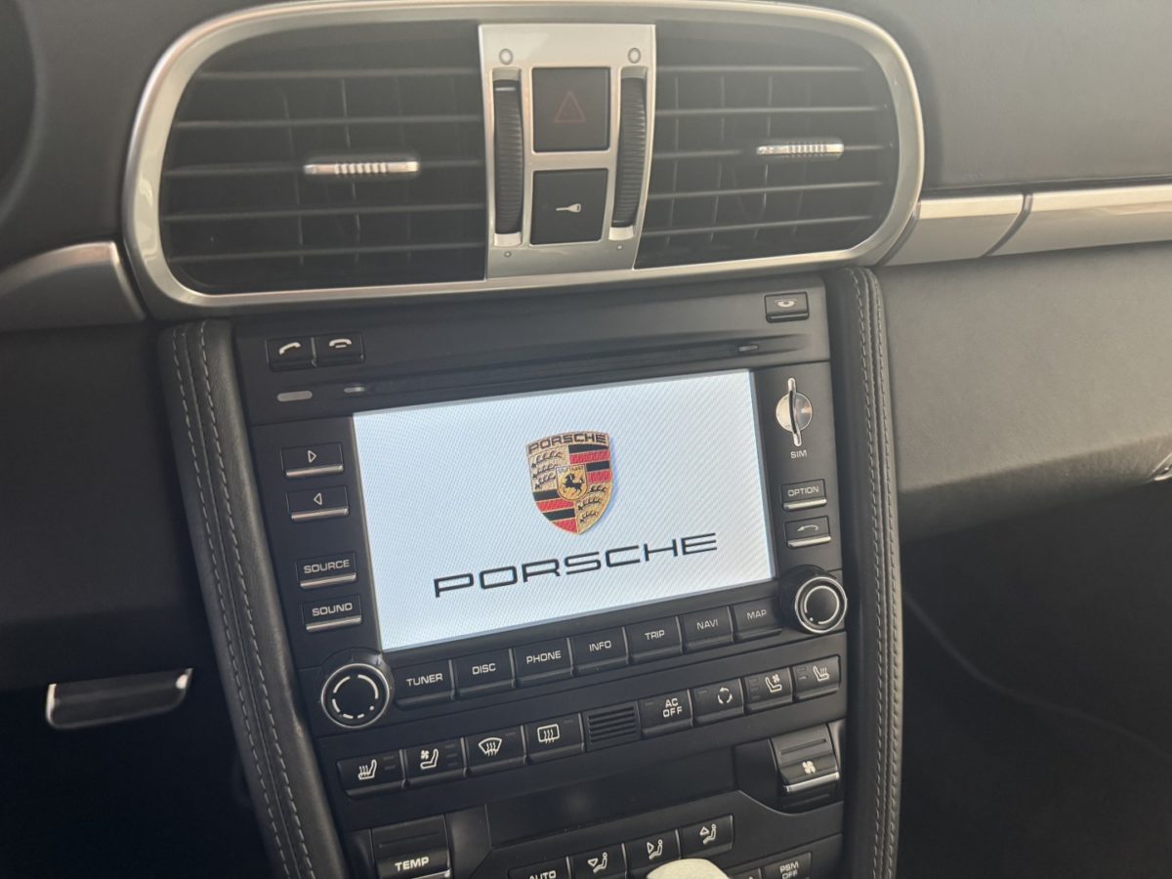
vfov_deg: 56.8
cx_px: 586
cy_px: 440
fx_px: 813
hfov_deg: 71.6
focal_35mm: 24
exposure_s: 1/60
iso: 400
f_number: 1.78
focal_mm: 6.76
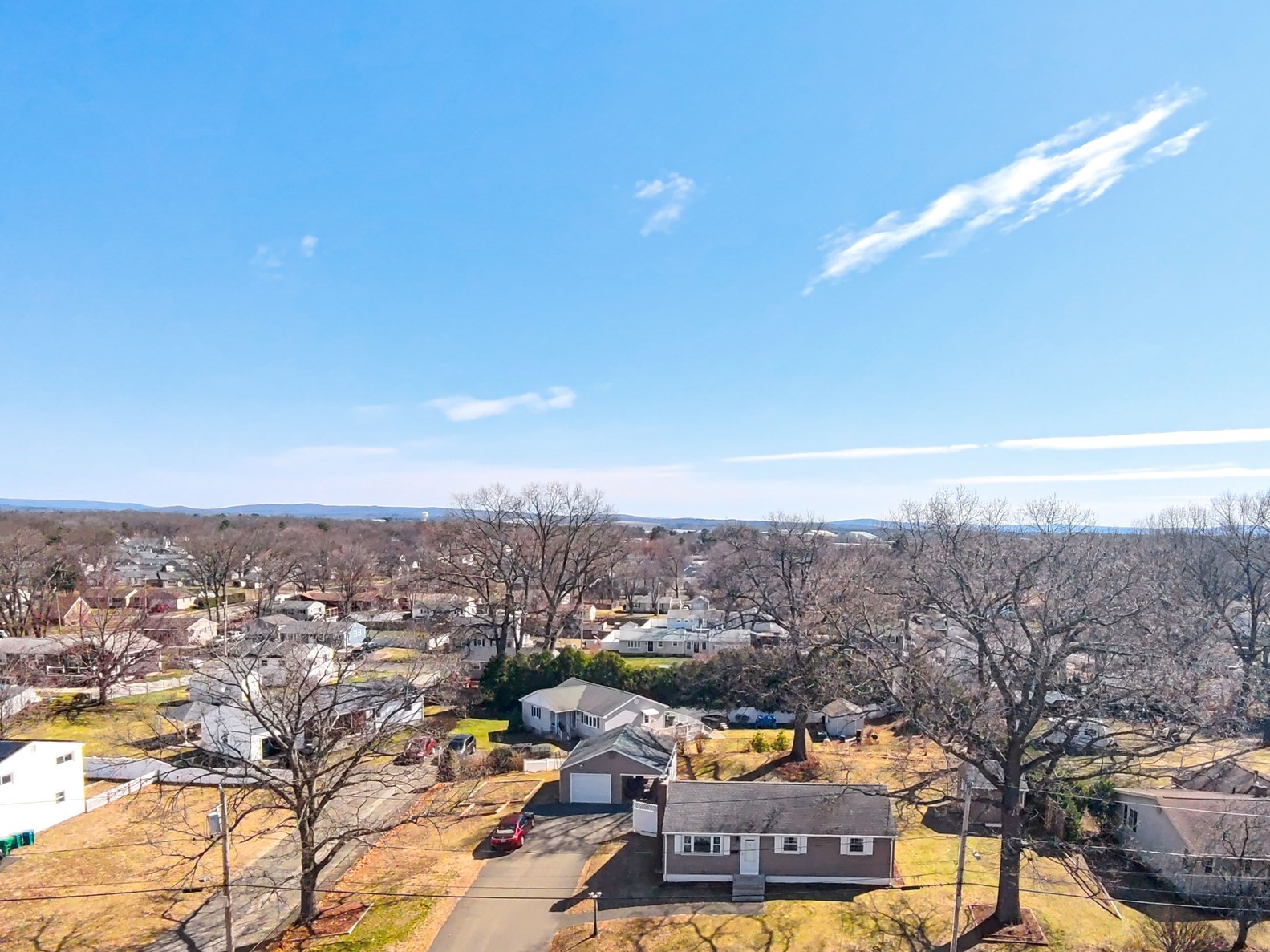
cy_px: 603
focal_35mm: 22
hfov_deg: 75.8
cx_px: 736
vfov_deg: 60.2
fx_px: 807
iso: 138
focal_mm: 17
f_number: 2.8
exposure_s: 1/120
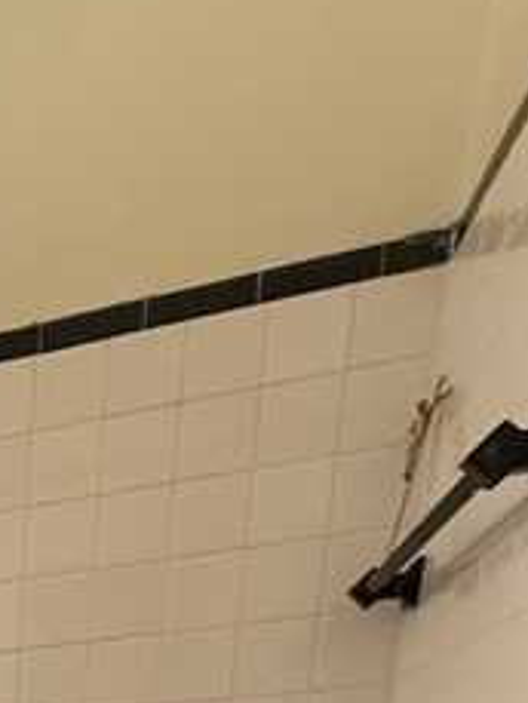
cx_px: -282
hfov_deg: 23.8
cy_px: 1087
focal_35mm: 47
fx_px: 955
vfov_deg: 26.8
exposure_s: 1/60
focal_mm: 2.22
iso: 320
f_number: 2.2
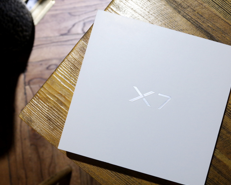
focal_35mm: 53
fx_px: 362
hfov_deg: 35.1
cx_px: 150
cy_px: 100
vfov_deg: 28.6
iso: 1600
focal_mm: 28
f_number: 6.3
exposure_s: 1/25
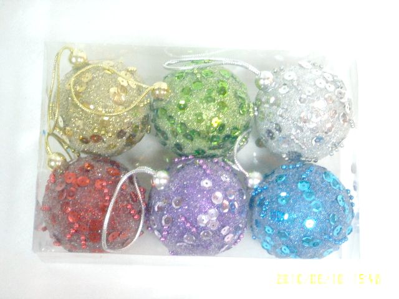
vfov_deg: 18.4
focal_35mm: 80
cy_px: 150
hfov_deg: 24.4
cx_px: 200
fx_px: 922
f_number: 4.2
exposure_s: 1/15
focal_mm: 13.7
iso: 150
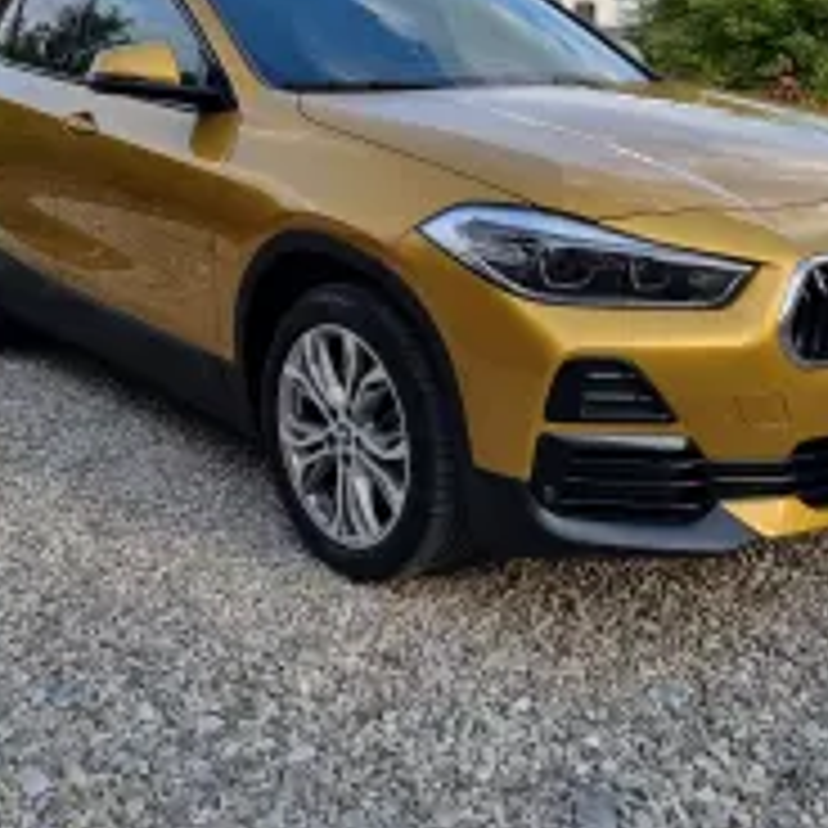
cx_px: 382
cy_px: 266
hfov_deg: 37.5
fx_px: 1218
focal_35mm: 45
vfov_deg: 37.1
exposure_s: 1/1216
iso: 50
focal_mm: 5.4
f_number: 1.8
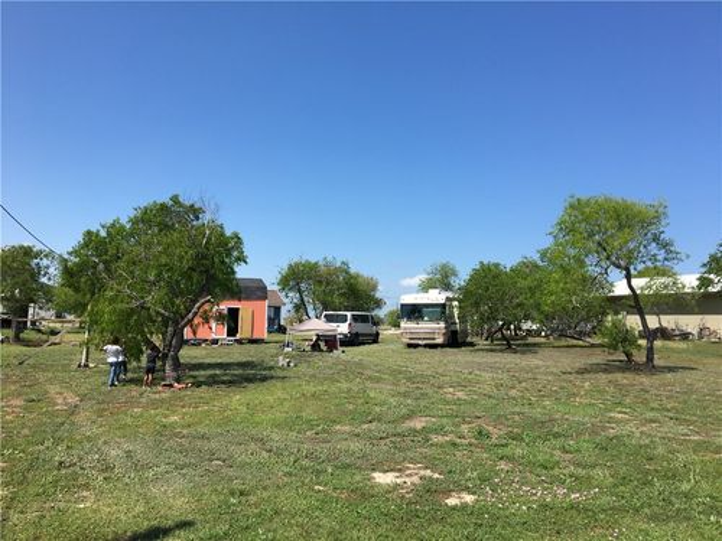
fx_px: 605
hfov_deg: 61.7
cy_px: 270
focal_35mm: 29
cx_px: 361
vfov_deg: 48.2
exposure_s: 1/1672
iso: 25
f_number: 2.2
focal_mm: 4.15
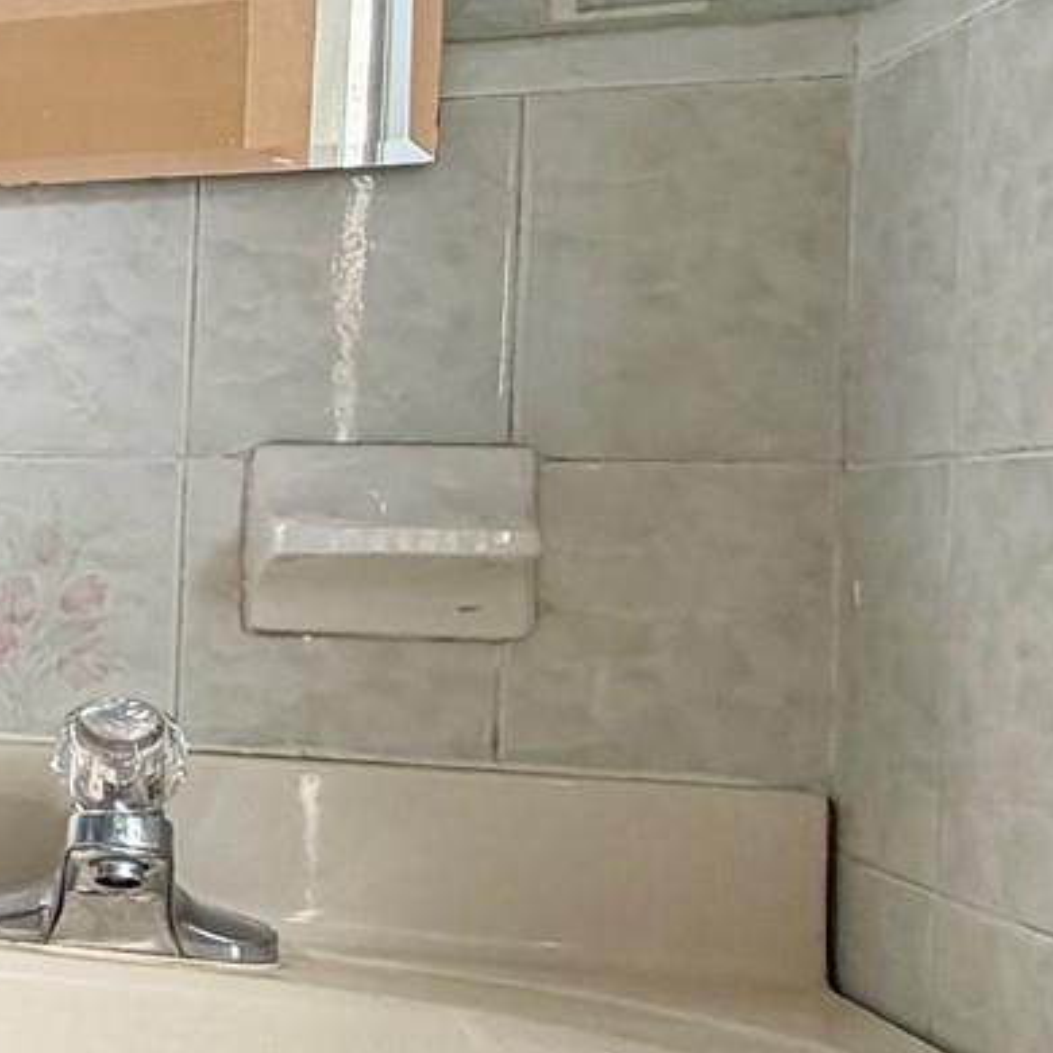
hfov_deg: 17.2
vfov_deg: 26.5
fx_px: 2237
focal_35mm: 65
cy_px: 559
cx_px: -1166
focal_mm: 2.22
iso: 80
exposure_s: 1/121
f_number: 2.2
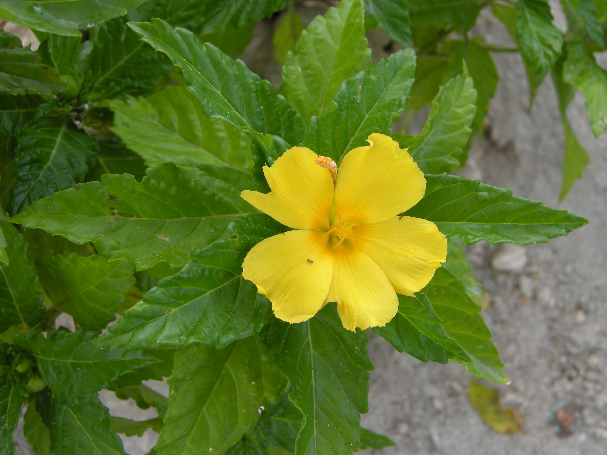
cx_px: 304
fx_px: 614
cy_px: 228
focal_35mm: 35
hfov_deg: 52.6
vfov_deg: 40.7
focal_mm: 7.5
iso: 64
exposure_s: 1/120
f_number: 3.8
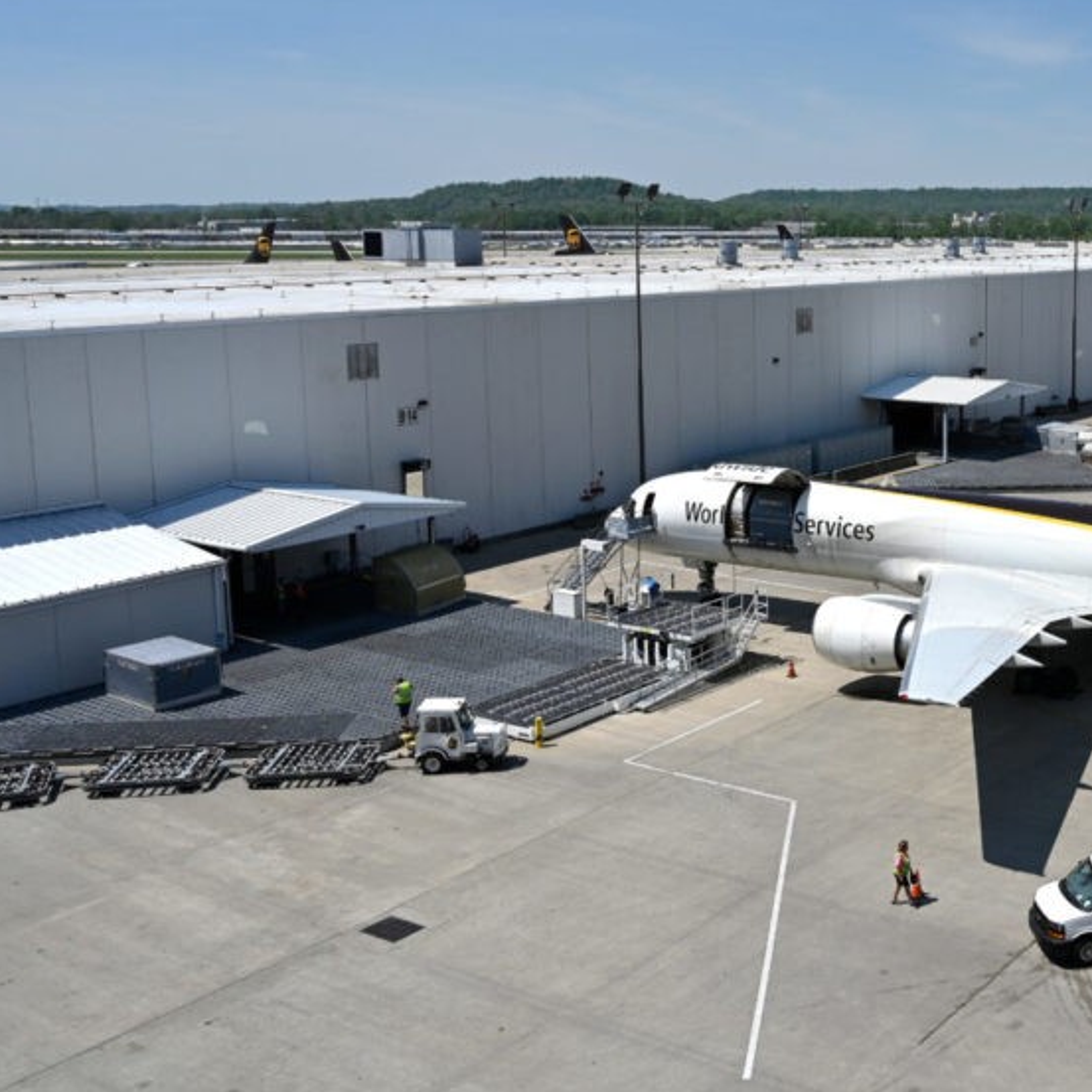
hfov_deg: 36.9
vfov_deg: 39.8
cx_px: 1023
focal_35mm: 42
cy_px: 423
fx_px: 1499
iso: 180
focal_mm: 24
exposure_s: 1/1600
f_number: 7.1
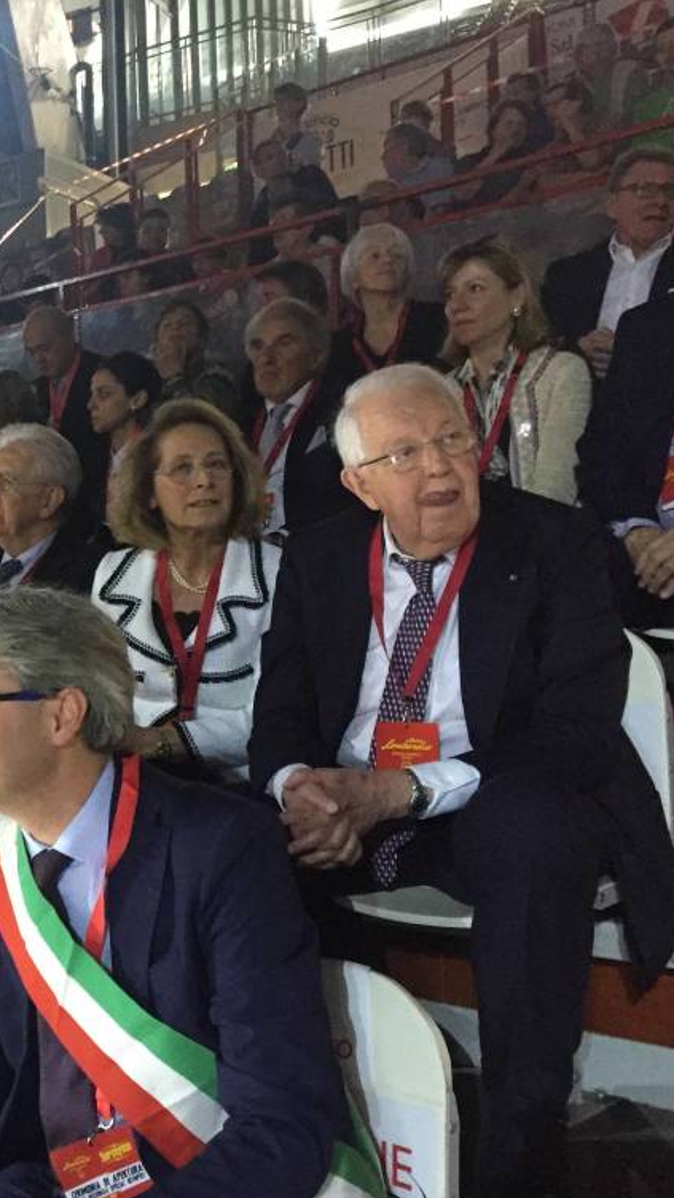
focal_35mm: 43
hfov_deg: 25.0
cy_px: 610
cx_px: -132
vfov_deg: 47.4
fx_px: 1366
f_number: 2.2
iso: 320
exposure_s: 1/17
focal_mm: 4.15
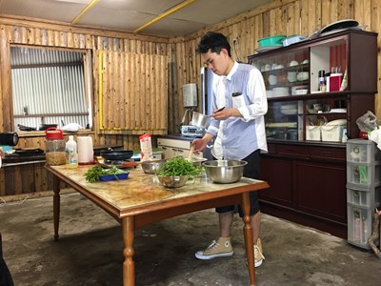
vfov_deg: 48.2
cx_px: 190
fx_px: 319
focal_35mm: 29
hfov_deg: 61.7
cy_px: 143
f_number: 2.2
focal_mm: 4.15
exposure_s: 1/15
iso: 50
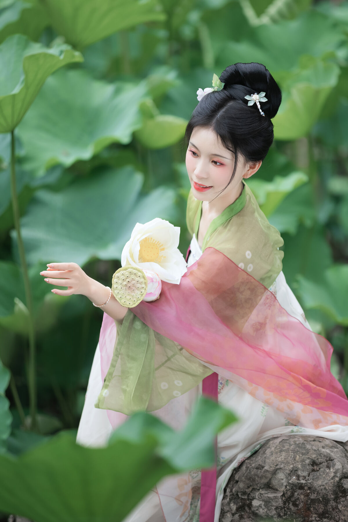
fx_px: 2639
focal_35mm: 182
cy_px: 261
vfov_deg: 11.3
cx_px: 174
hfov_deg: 7.5
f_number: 2.8
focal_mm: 182
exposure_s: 1/640
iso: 320
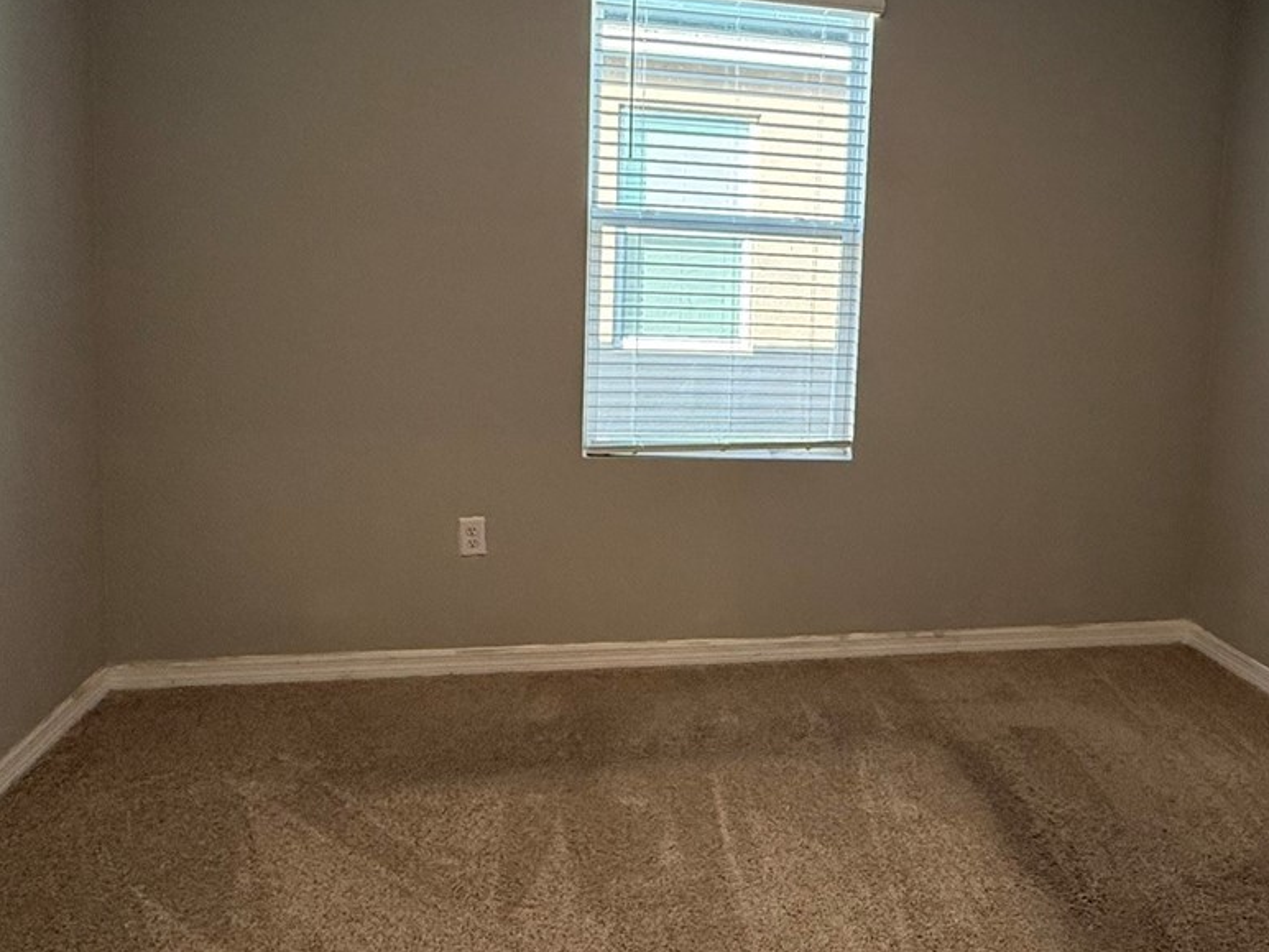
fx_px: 1063
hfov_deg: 60.6
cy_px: 362
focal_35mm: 29
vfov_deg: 47.8
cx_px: 812
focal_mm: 2.22
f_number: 2.2
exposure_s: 1/120
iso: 250
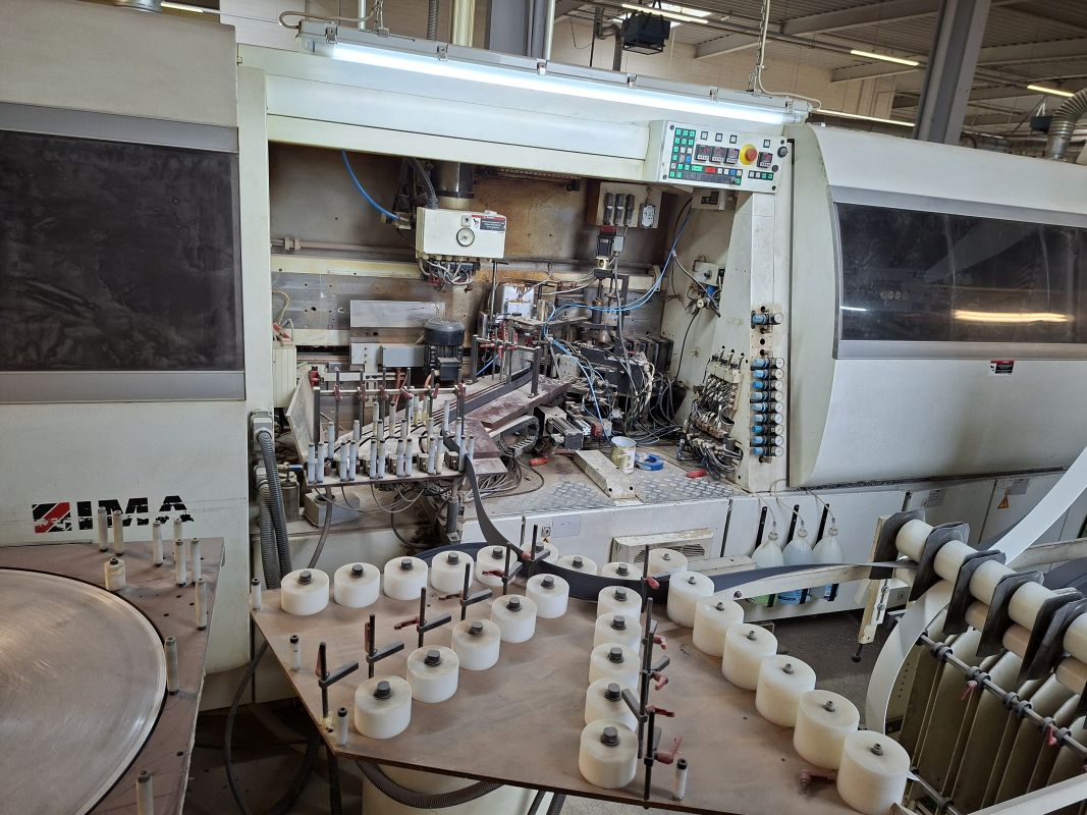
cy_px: 408
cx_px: 544
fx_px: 722
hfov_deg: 73.9
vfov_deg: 58.9
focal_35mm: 23
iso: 160
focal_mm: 5.54
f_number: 1.8
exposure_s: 1/120
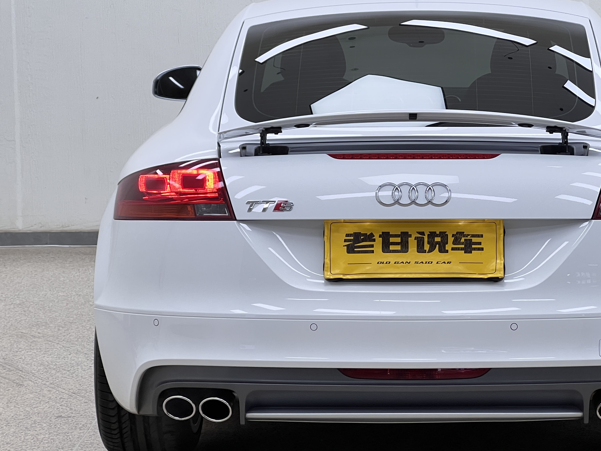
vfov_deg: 13.1
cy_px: 202
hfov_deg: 17.4
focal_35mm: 113
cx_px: 414
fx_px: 1962
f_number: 2.8
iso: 100
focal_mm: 9
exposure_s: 1/100
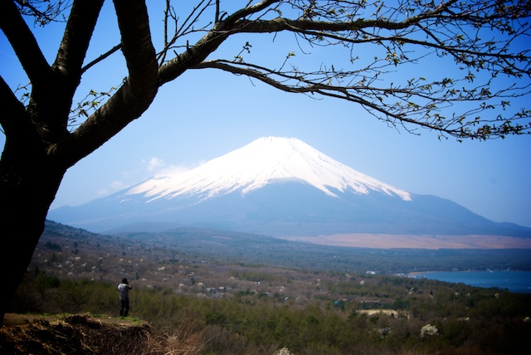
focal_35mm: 48
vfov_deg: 28.1
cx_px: 266
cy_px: 178
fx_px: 709
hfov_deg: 41.1
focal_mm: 32
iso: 100
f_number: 9
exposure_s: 1/320
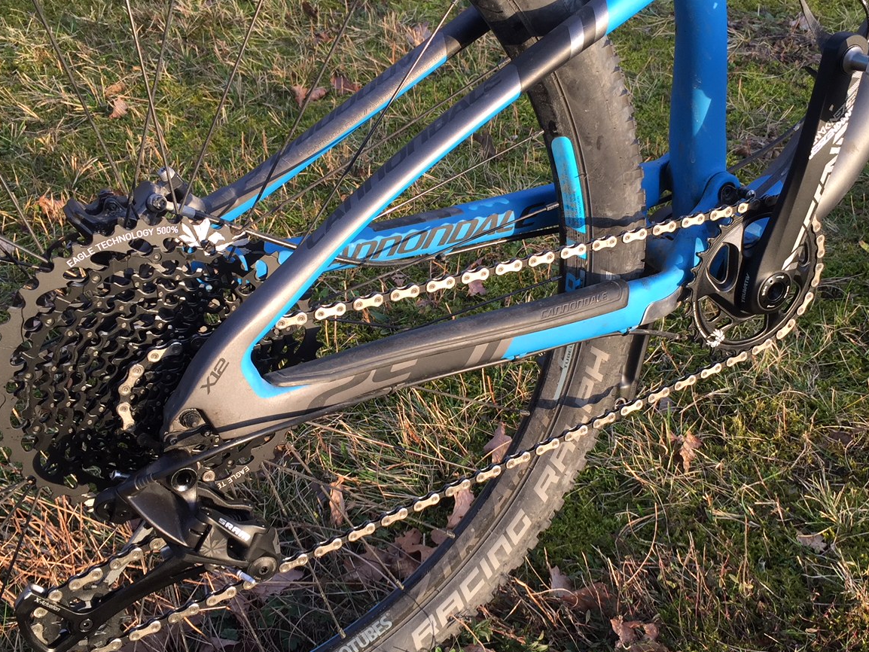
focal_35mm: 41
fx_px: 1029
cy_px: 340
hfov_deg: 45.7
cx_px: 462
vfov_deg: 35.1
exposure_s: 1/173
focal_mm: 4.15
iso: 32
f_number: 2.2
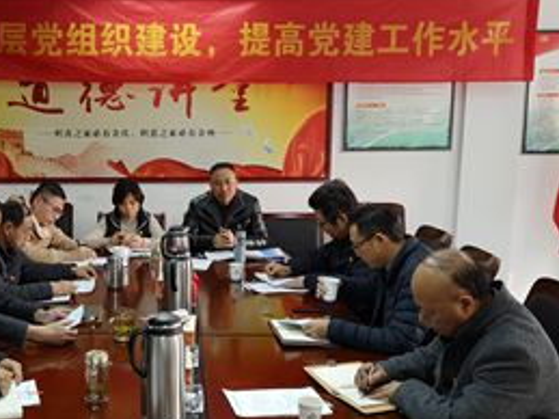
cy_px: 242
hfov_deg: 39.5
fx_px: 759
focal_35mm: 47
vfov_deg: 30.8
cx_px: 149
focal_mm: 3.95
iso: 160
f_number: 1.8
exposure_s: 1/50
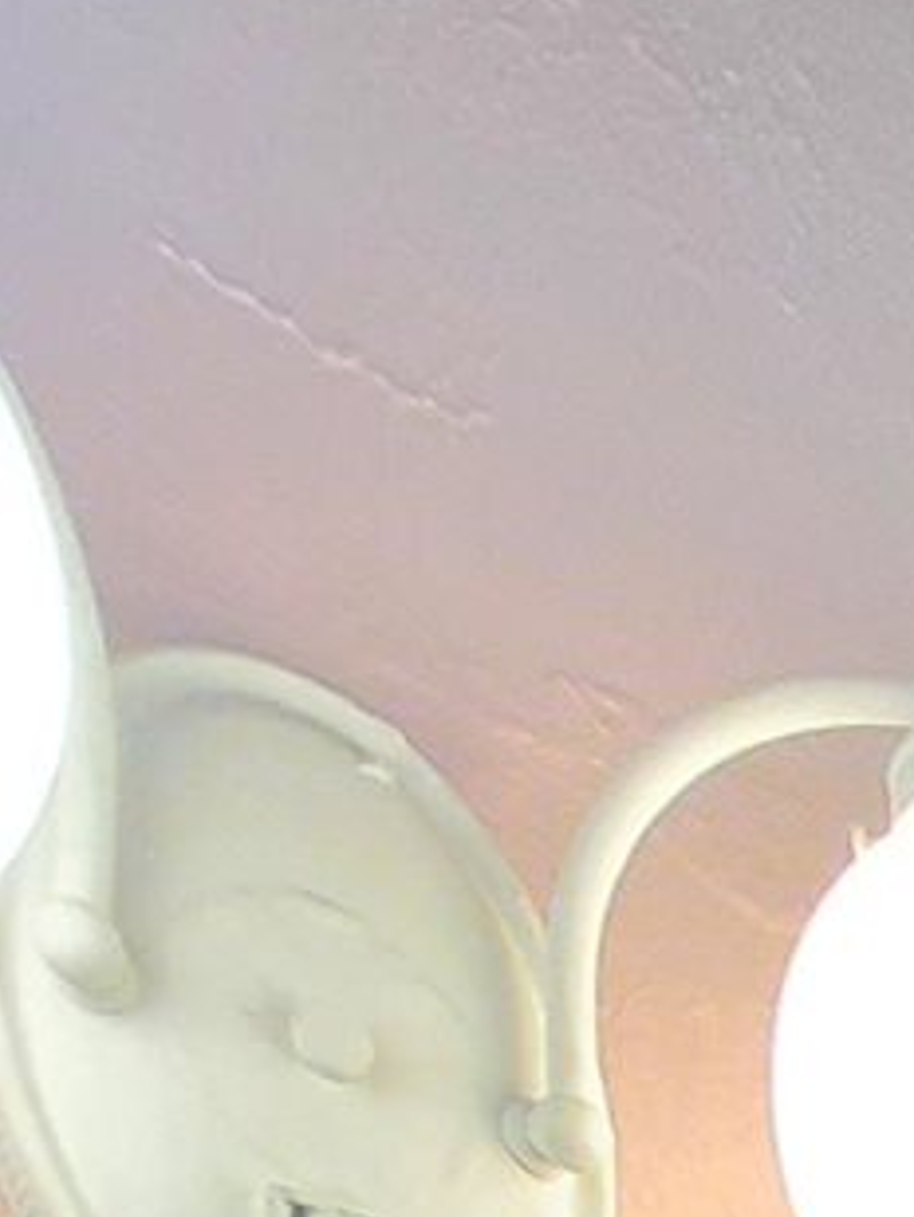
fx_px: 3413
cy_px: 3474
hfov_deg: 10.5
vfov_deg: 12.0
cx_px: 2770
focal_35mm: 97
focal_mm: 1.74
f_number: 2.2
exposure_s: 1/60.2
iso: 250
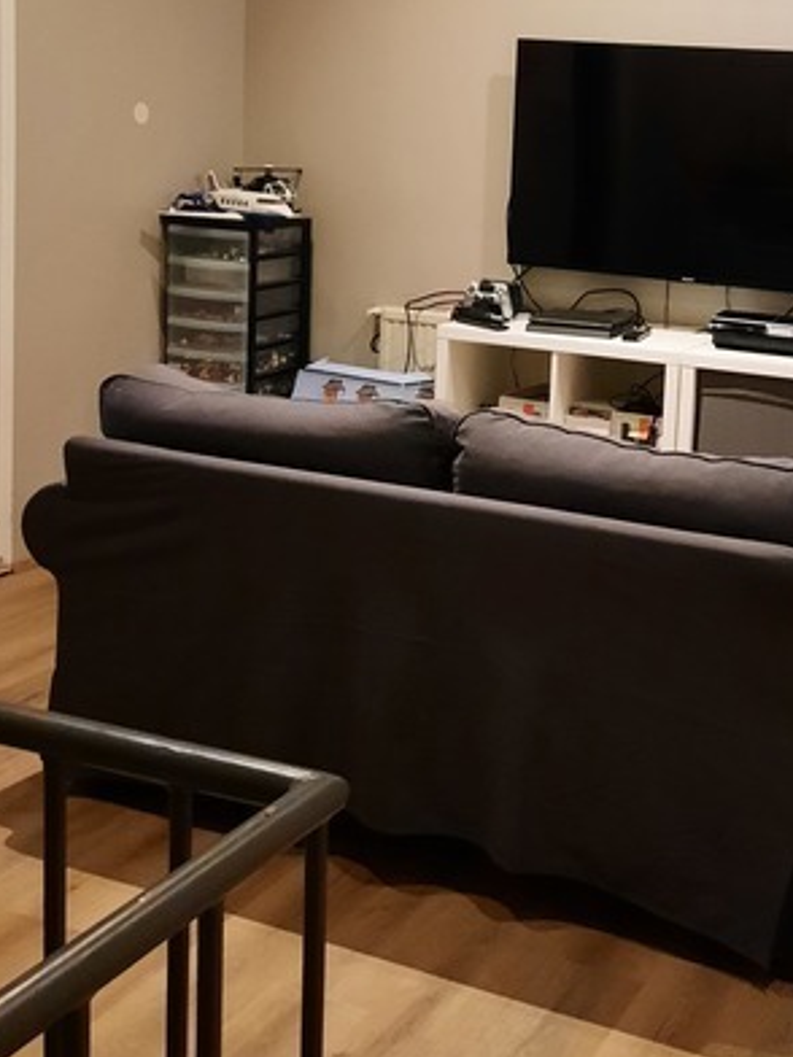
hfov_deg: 28.8
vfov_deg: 38.1
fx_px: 1497
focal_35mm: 49
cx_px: 674
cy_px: 289
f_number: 2
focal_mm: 4.6
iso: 800
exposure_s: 1/20
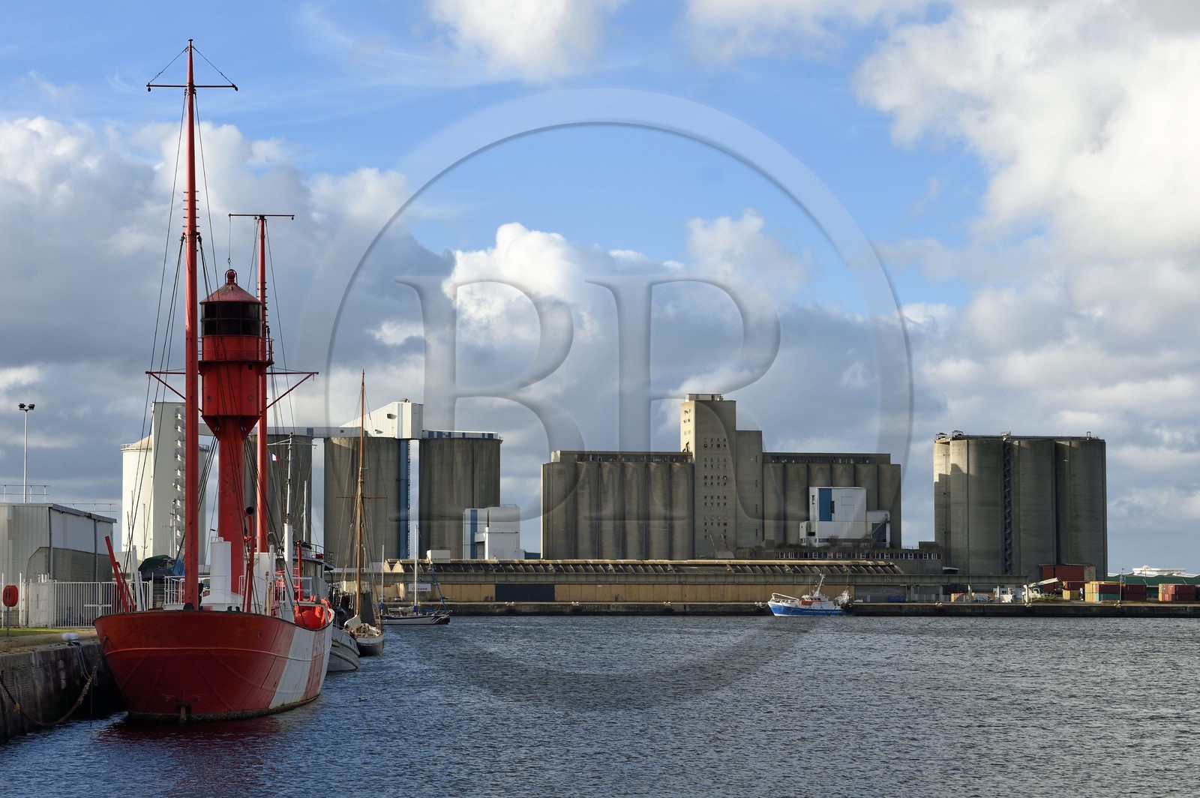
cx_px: 600
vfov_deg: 14.4
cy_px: 399
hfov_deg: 21.5
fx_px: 3164
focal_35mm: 95
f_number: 11
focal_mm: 95
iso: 200
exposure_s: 1/320
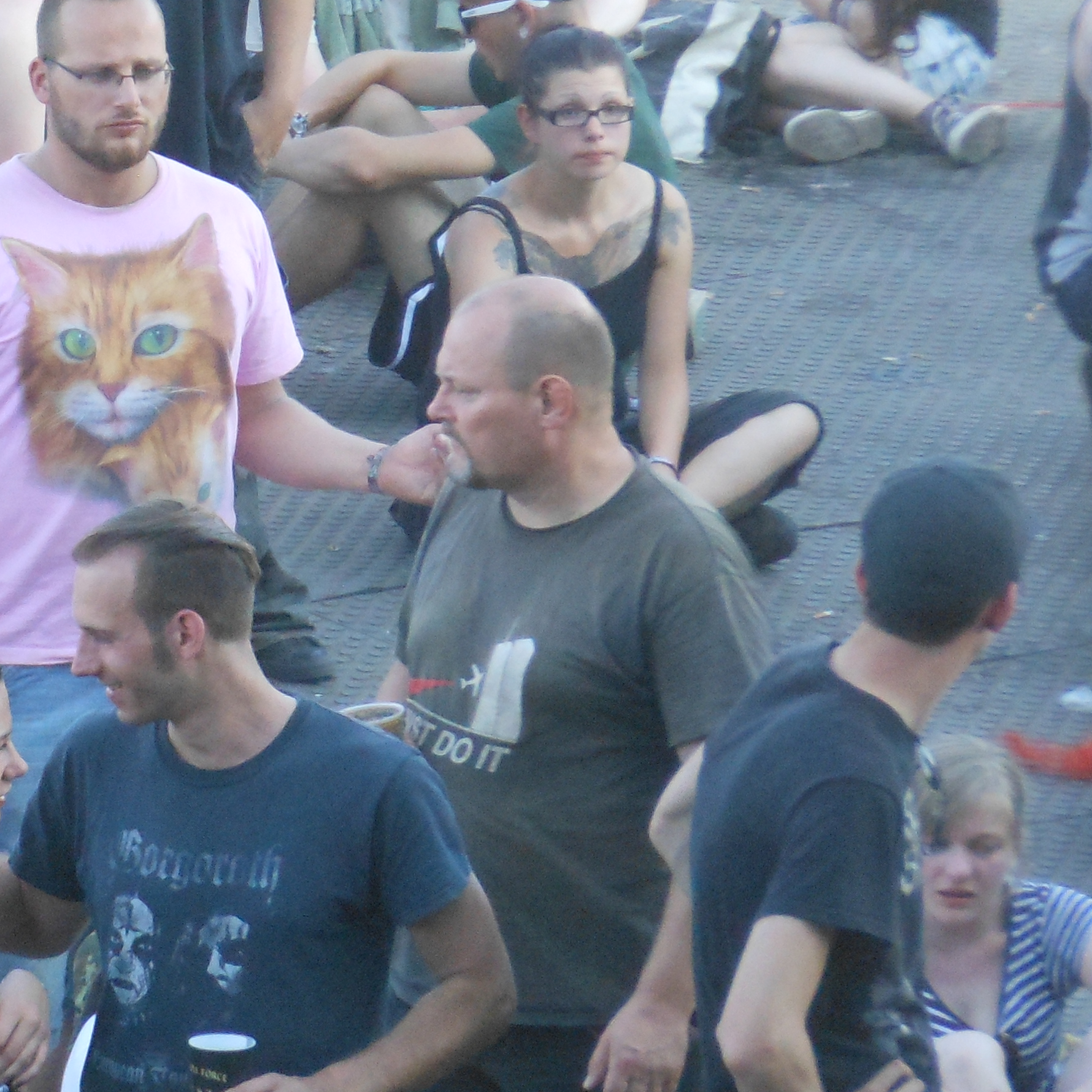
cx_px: -153
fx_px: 17881
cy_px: 235
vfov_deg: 3.5
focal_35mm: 501
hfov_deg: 3.5
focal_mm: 39.1
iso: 400
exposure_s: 1/200
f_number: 5.8
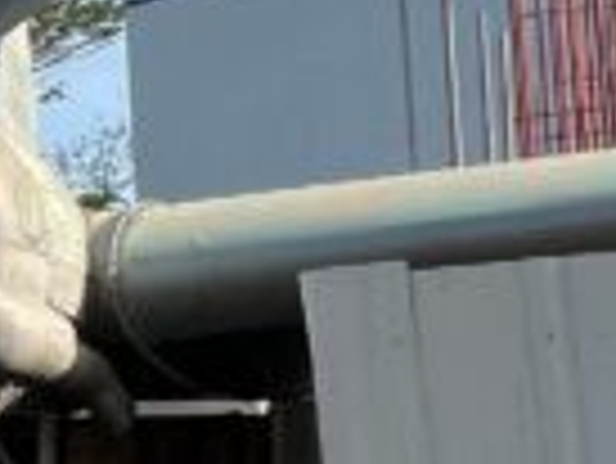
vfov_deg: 15.2
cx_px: -1070
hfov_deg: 12.5
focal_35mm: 97
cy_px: 333
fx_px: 1728
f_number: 1.8
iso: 32
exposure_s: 1/867
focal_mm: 1.57
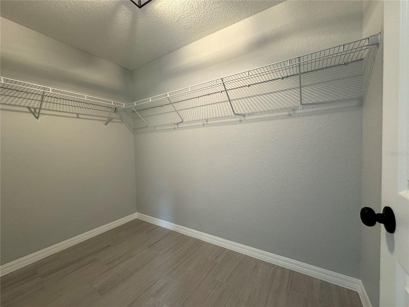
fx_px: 165
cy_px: 154
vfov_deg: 85.7
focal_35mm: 14
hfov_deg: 102.1
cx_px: 204
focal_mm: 2.22
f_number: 2.2
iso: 250
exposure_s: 1/60
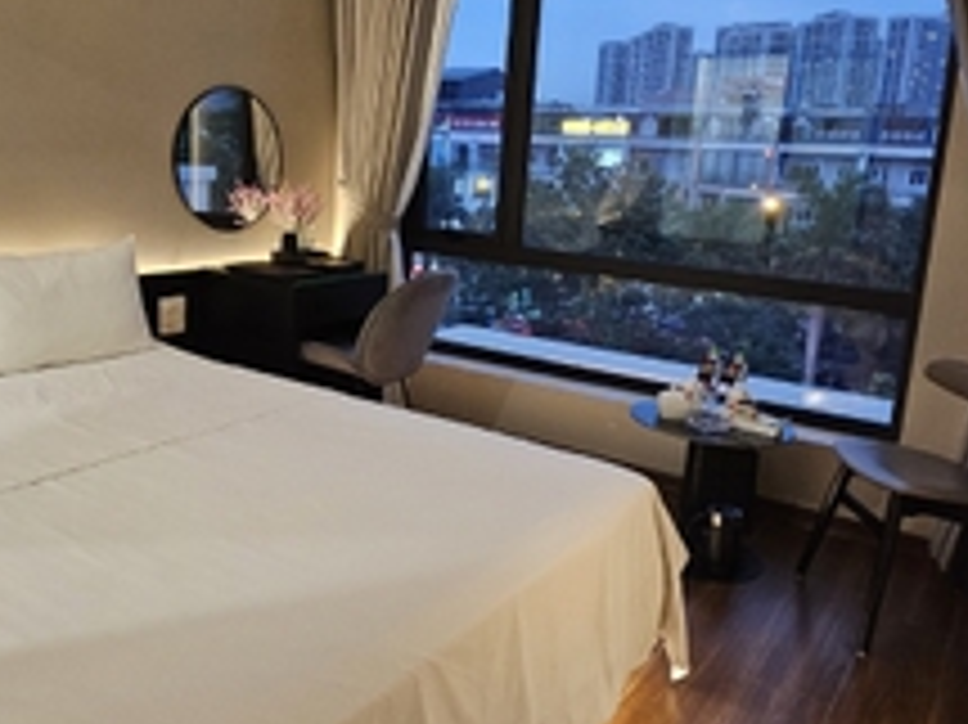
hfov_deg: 60.9
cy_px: 310
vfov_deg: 48.0
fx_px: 811
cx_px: 369
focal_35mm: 29
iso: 400
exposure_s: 1/40
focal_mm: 2.2
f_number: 2.2
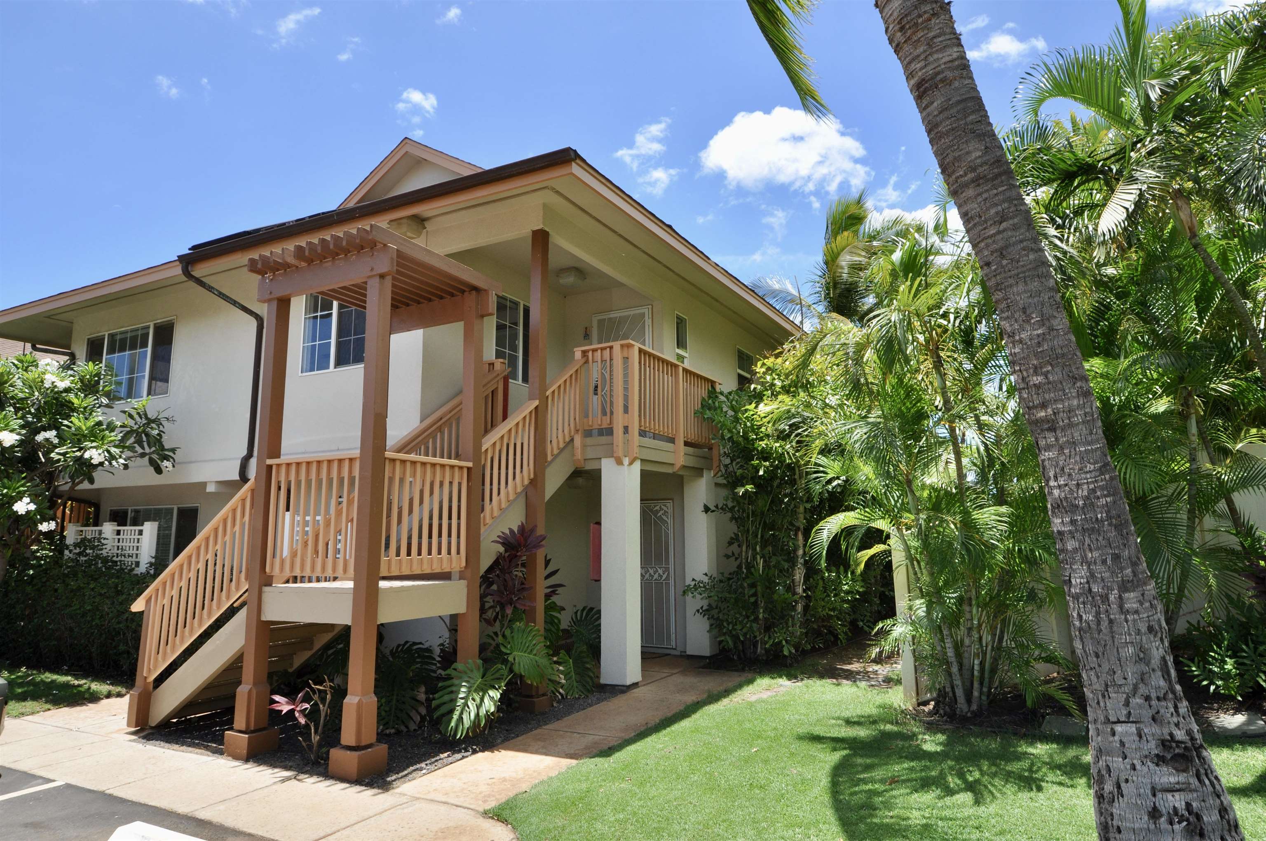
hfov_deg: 81.3
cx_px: 633
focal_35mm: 21
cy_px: 420
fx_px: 738
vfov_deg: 59.4
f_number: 8
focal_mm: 14
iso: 200
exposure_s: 1/250
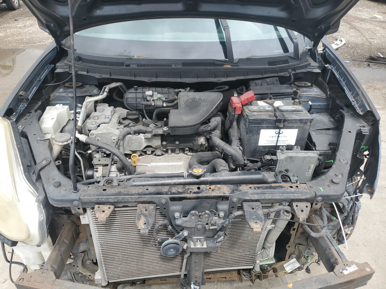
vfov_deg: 53.1
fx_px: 290
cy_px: 144
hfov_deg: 67.3
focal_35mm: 26
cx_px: 193
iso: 50
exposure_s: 1/667
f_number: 1.5
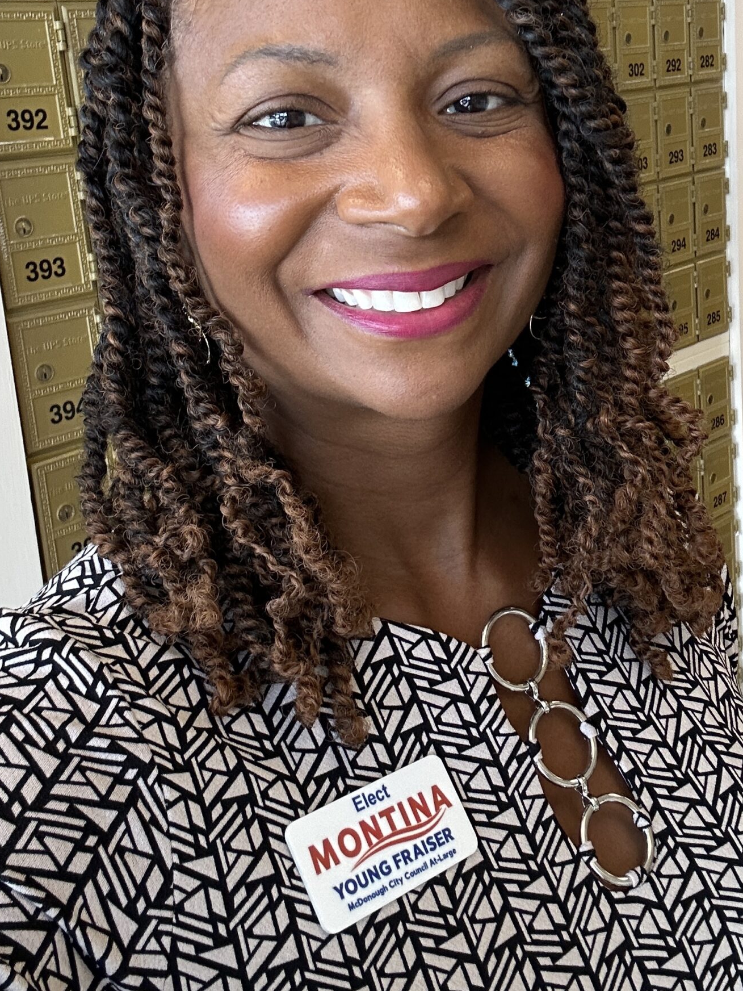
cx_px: 447
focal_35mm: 44
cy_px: 348
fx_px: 1259
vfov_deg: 42.5
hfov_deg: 32.8
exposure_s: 1/50
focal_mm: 2.69
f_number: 1.9
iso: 64
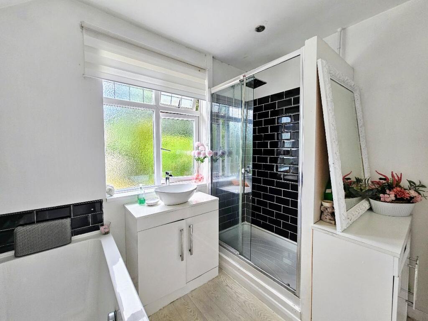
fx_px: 161
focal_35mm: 13
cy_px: 160
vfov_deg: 89.9
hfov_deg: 106.2
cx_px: 214
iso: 160
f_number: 2.2
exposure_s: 1/100
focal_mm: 2.2
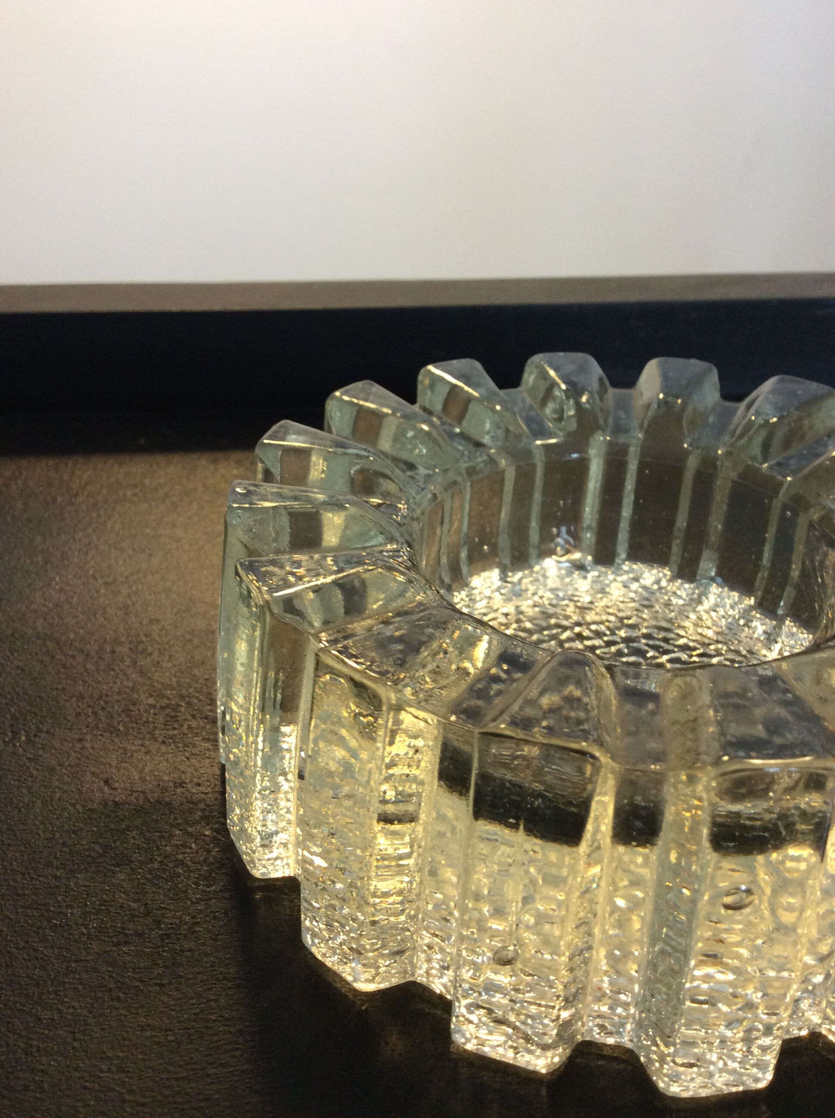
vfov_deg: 56.9
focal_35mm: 32
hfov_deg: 44.1
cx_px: 418
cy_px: 559
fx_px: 1032
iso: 100
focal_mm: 3.3
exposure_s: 1/25
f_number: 2.4
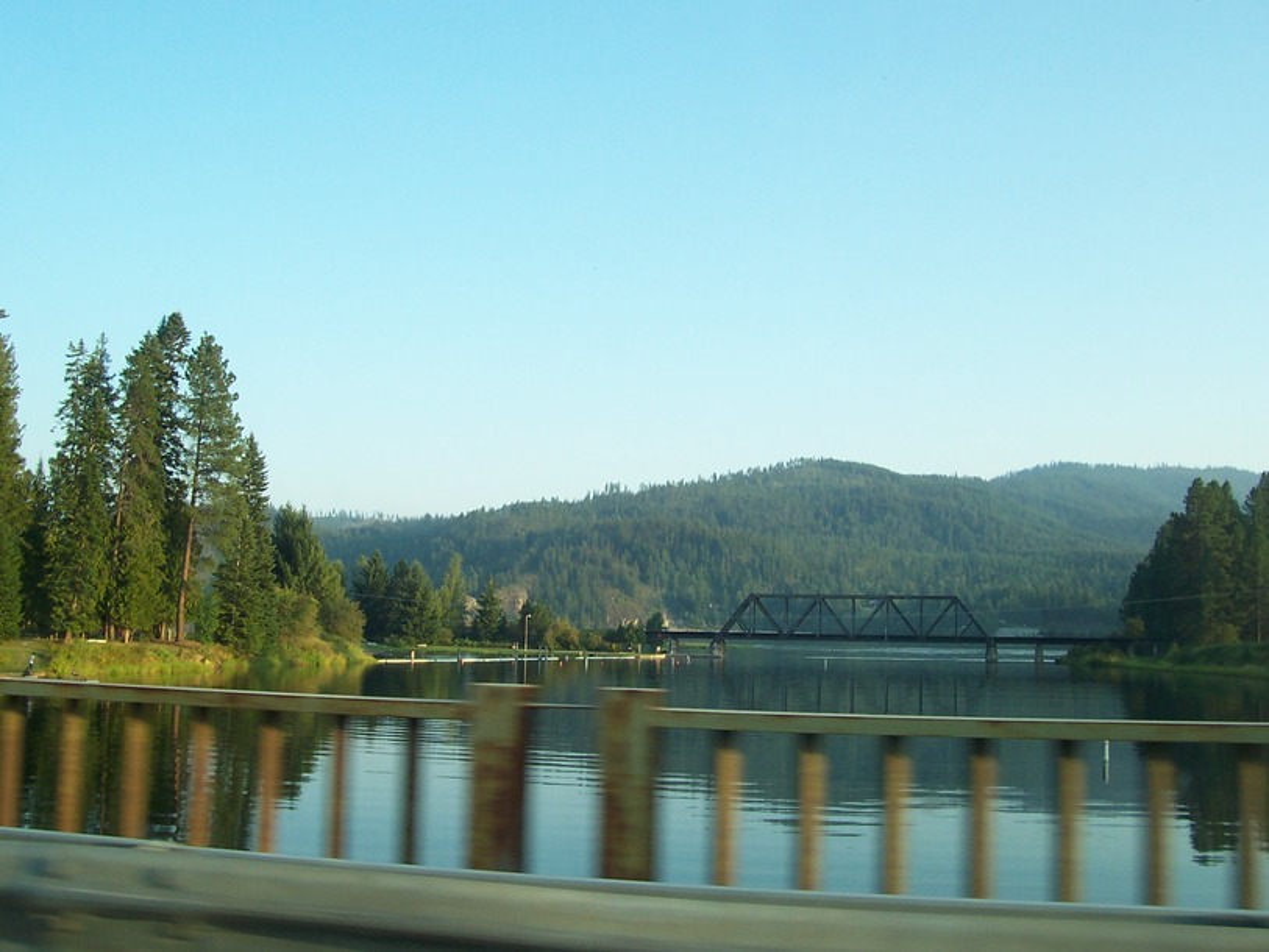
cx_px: 634
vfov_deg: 38.7
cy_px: 476
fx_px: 1357
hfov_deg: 50.1
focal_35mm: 37
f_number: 2.8
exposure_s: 1/250
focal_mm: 5.6
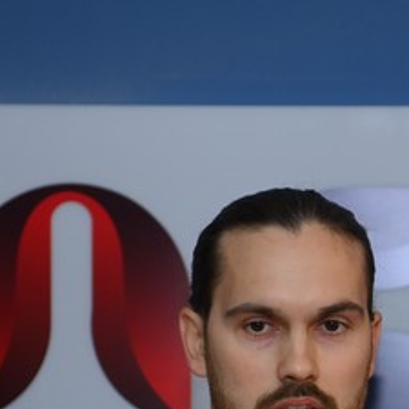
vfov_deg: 9.9
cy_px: 423
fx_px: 2339
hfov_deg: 10.0
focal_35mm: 175
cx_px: 329
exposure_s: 1/250
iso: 250
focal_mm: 58
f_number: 3.2
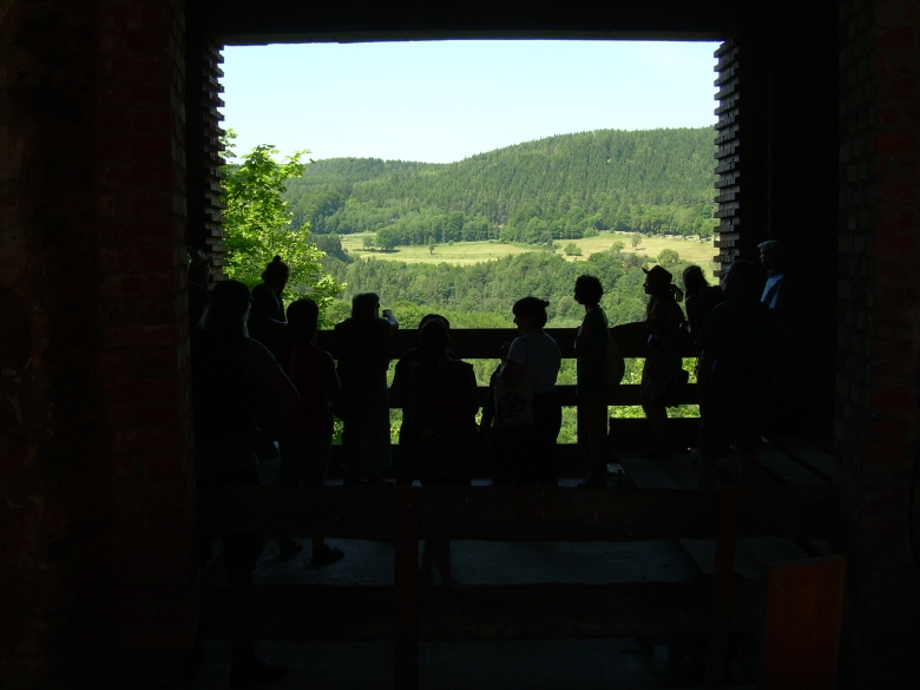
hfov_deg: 49.0
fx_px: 1010
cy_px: 345
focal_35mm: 38
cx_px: 460
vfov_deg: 37.7
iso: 50
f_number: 4.6
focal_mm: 6.3
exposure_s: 1/162
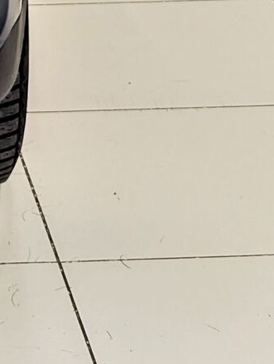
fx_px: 2209
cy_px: -371
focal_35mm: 210
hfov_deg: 7.0
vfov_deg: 8.9
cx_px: -119
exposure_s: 1/199
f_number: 1.85
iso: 44
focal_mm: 6.81
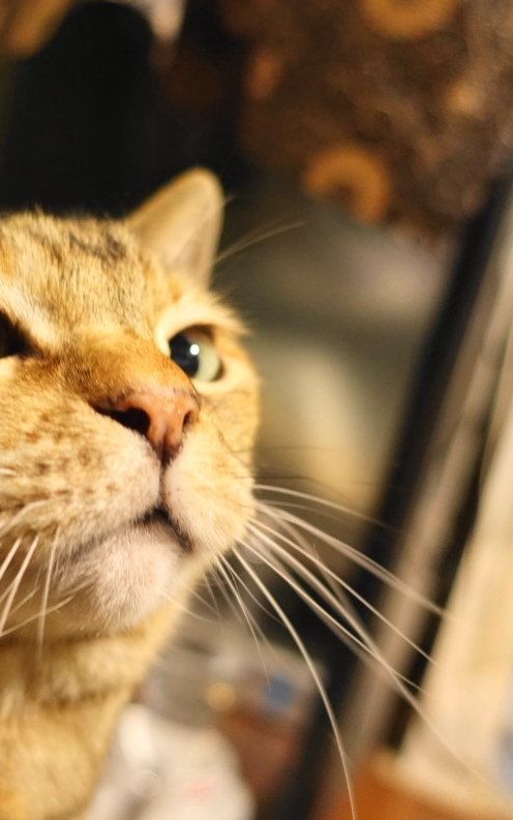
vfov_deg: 52.7
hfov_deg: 34.0
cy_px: 412
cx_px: 158
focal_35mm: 37
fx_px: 827
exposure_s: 1/25
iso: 800
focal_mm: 8.8
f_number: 1.8
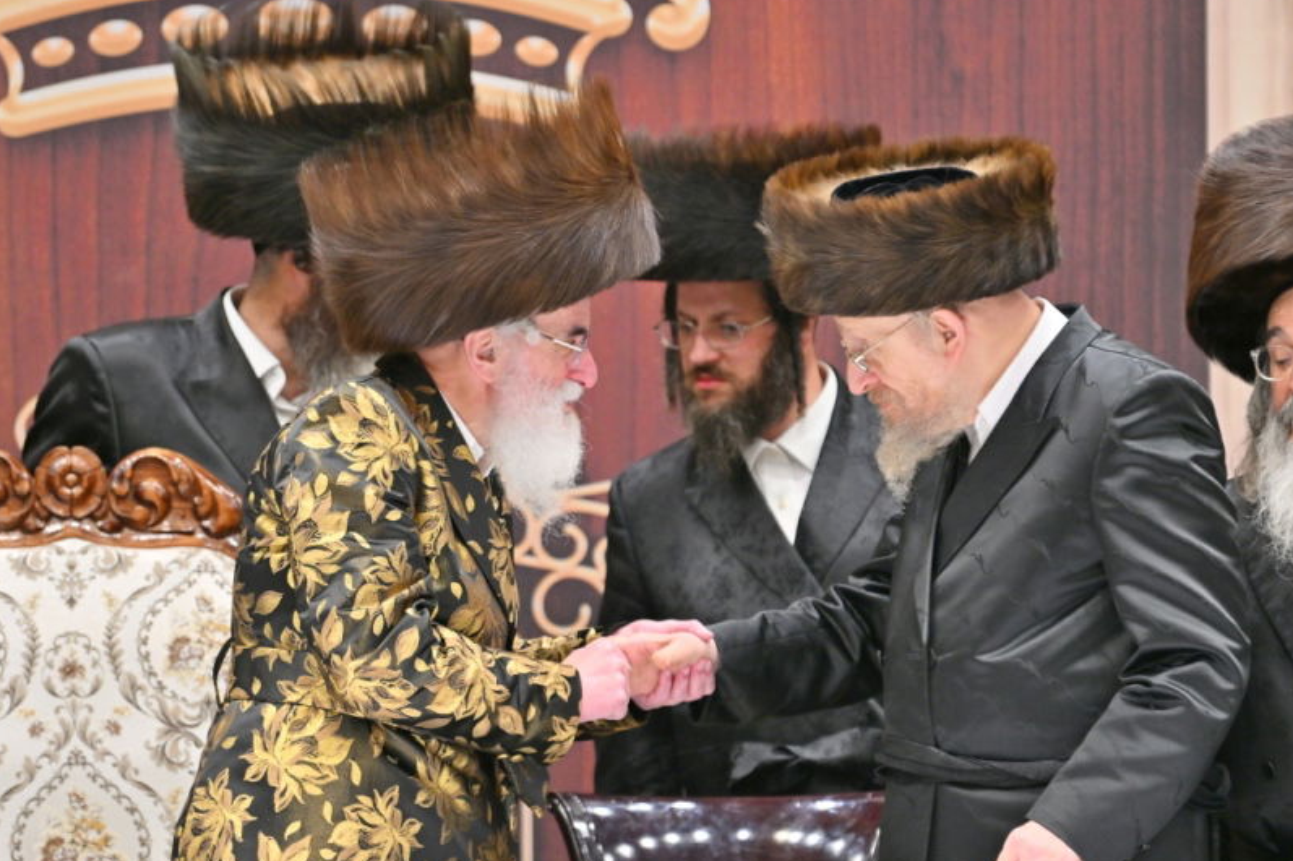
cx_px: 788
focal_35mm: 347
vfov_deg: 4.0
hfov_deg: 5.9
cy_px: 516
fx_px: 12460
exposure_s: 1/200
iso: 160
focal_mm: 180
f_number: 2.8
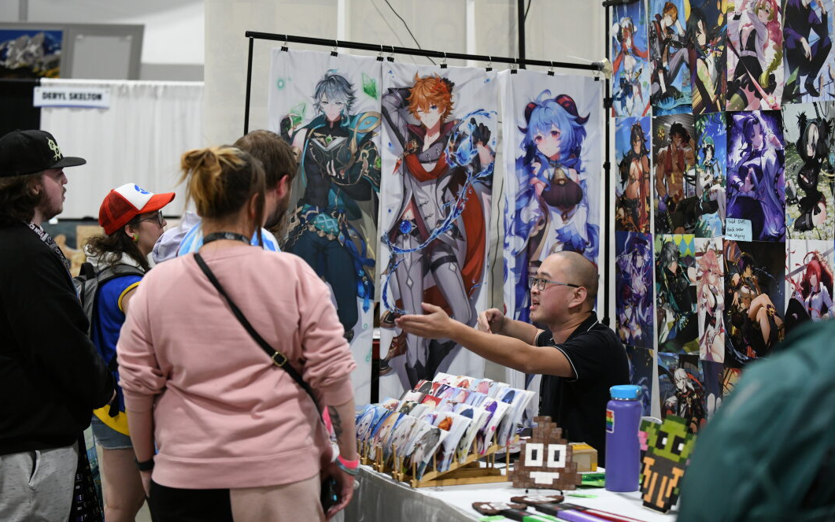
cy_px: 251
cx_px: 418
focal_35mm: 72
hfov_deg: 28.6
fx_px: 1638
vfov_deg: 18.1
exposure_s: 1/250
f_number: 3.2
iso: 2000
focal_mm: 70
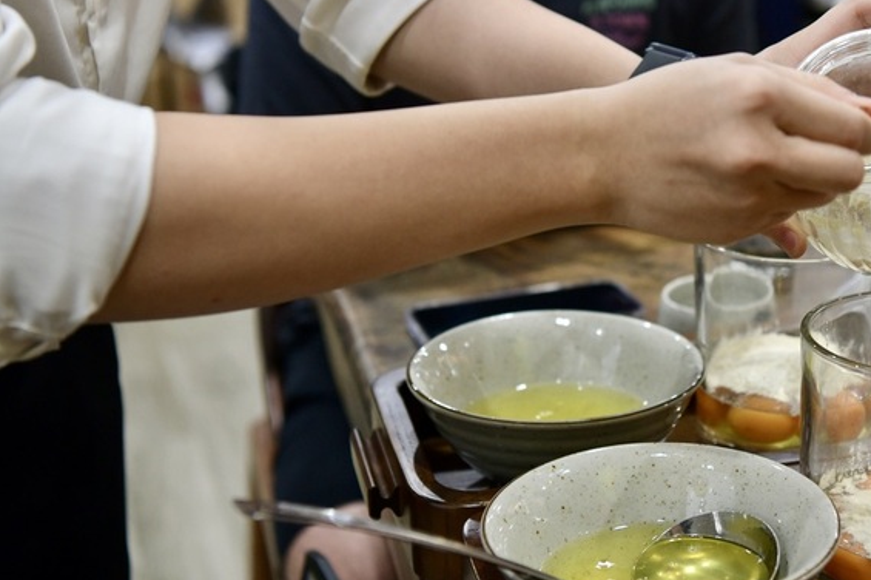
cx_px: 615
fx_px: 1644
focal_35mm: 68
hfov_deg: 29.4
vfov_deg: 20.0
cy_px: 251
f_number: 3.5
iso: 1000
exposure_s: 1/125
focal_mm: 48
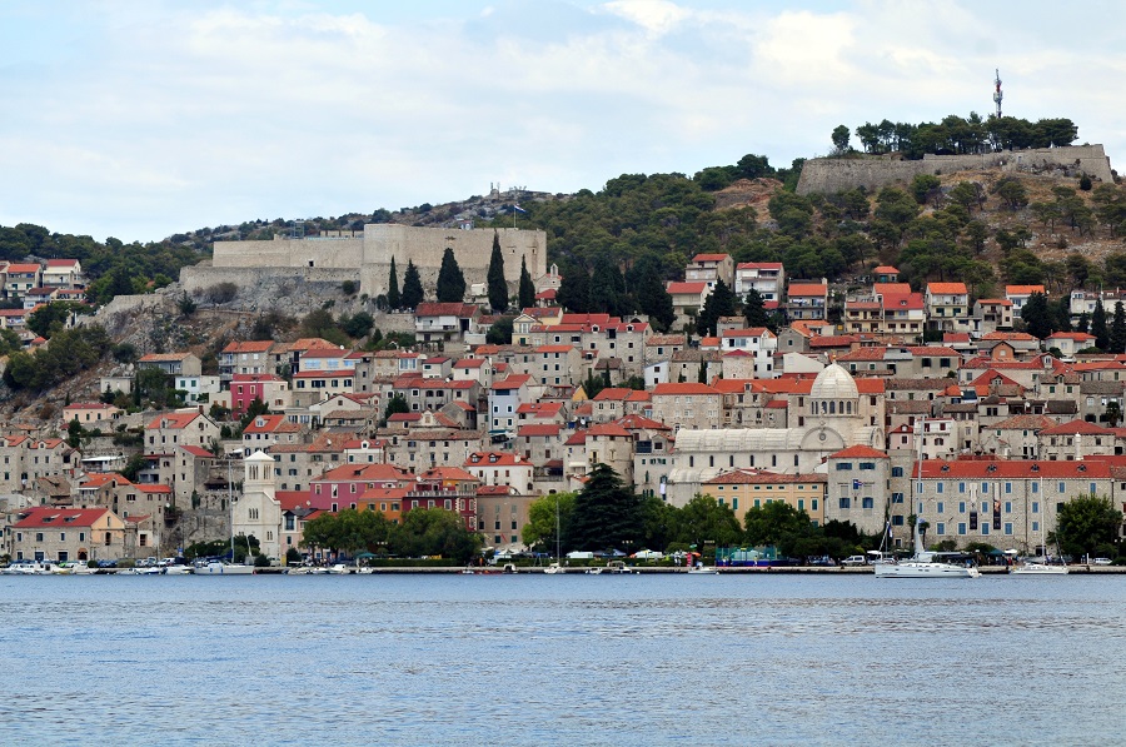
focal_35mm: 158
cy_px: 374
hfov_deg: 13.1
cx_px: 563
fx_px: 4918
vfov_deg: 8.7
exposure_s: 1/640
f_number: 5.6
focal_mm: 105
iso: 200
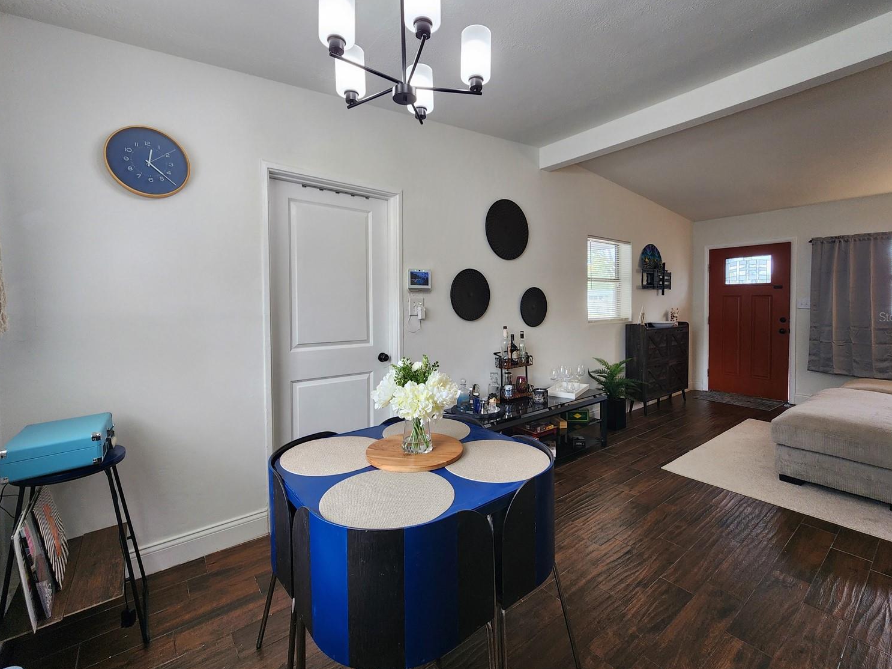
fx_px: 361
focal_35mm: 14
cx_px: 456
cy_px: 316
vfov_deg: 85.6
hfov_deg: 102.1
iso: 100
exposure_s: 1/60
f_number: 2.2
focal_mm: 2.2
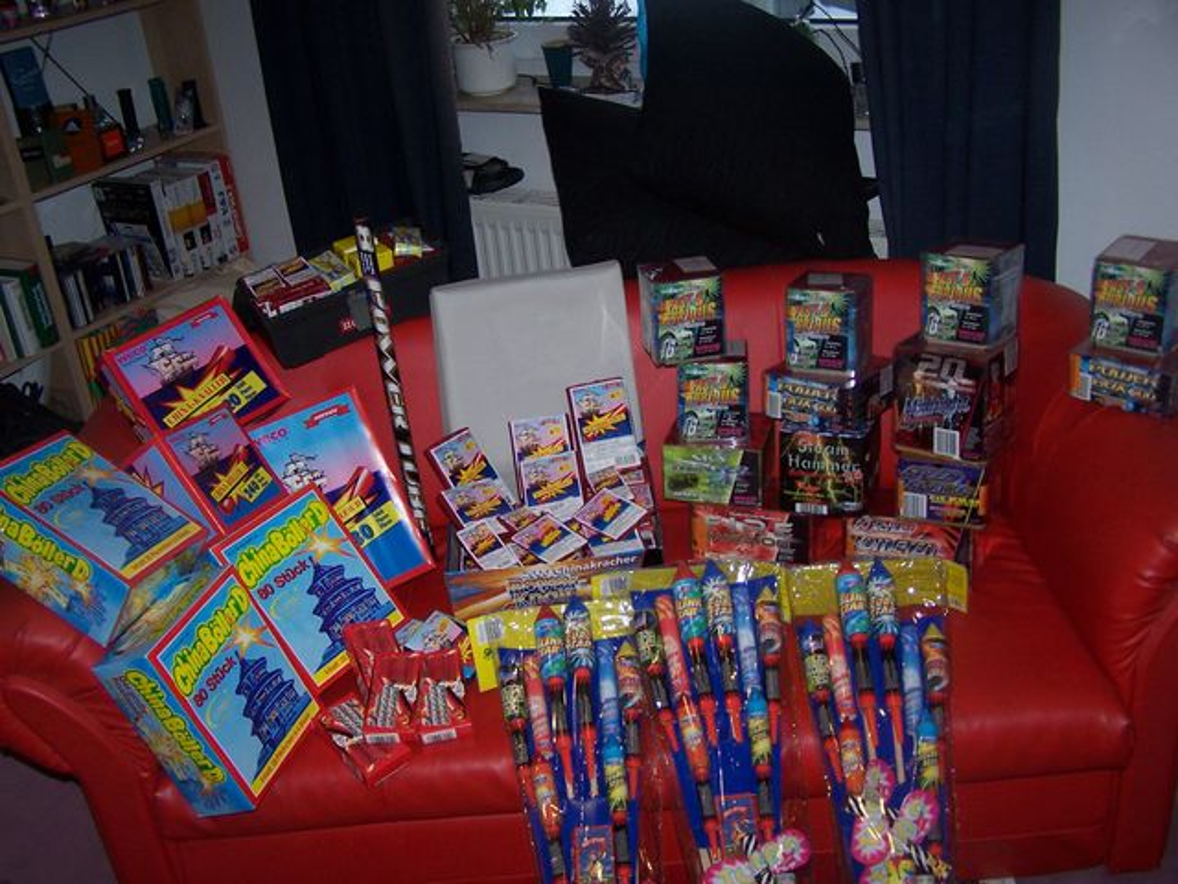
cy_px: 442
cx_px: 589
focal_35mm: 38
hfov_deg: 49.0
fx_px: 1293
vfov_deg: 37.7
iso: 140
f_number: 2.8
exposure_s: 1/60
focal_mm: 6.3
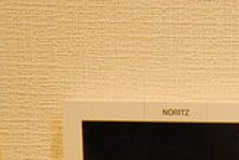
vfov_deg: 23.4
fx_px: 312
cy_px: 235
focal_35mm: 47
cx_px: 174
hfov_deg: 40.9
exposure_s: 1/50
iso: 800
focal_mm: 8
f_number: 4.5
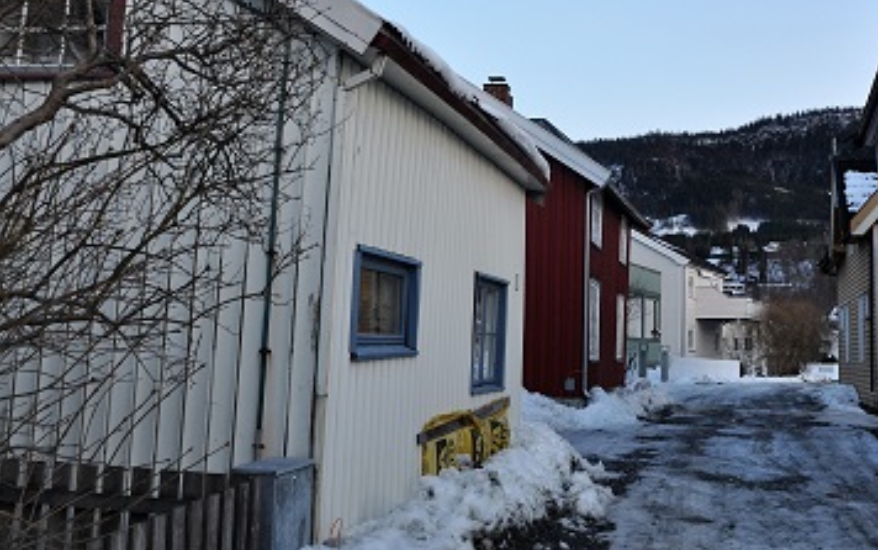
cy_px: 134
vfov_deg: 30.1
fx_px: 1006
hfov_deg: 46.7
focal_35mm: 42
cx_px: 549
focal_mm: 18
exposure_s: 1/100
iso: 400
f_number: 5
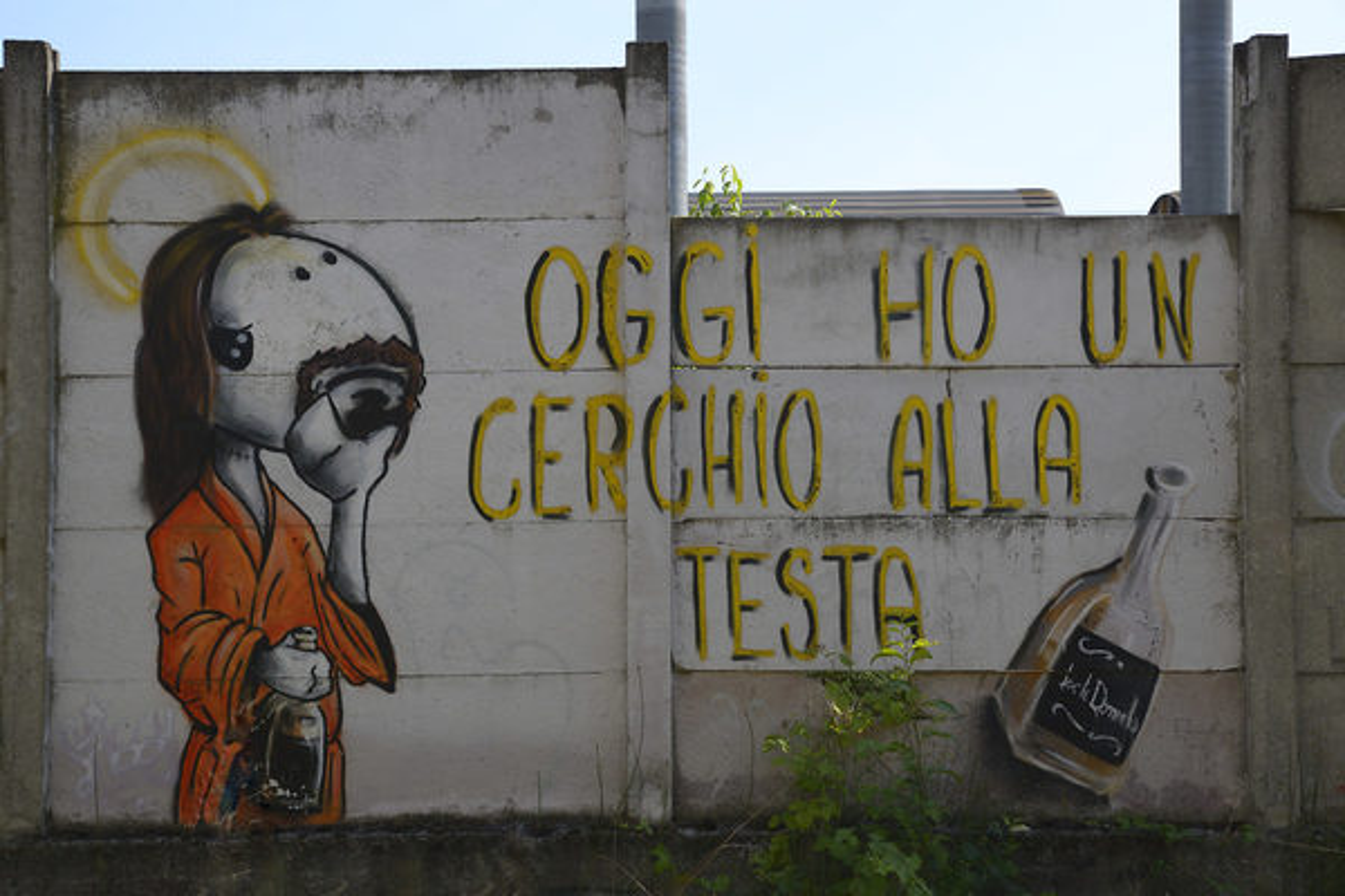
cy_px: 448
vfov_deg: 21.9
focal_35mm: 62
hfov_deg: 32.4
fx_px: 2316
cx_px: 672
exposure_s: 1/800
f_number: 13
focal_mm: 62
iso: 1000
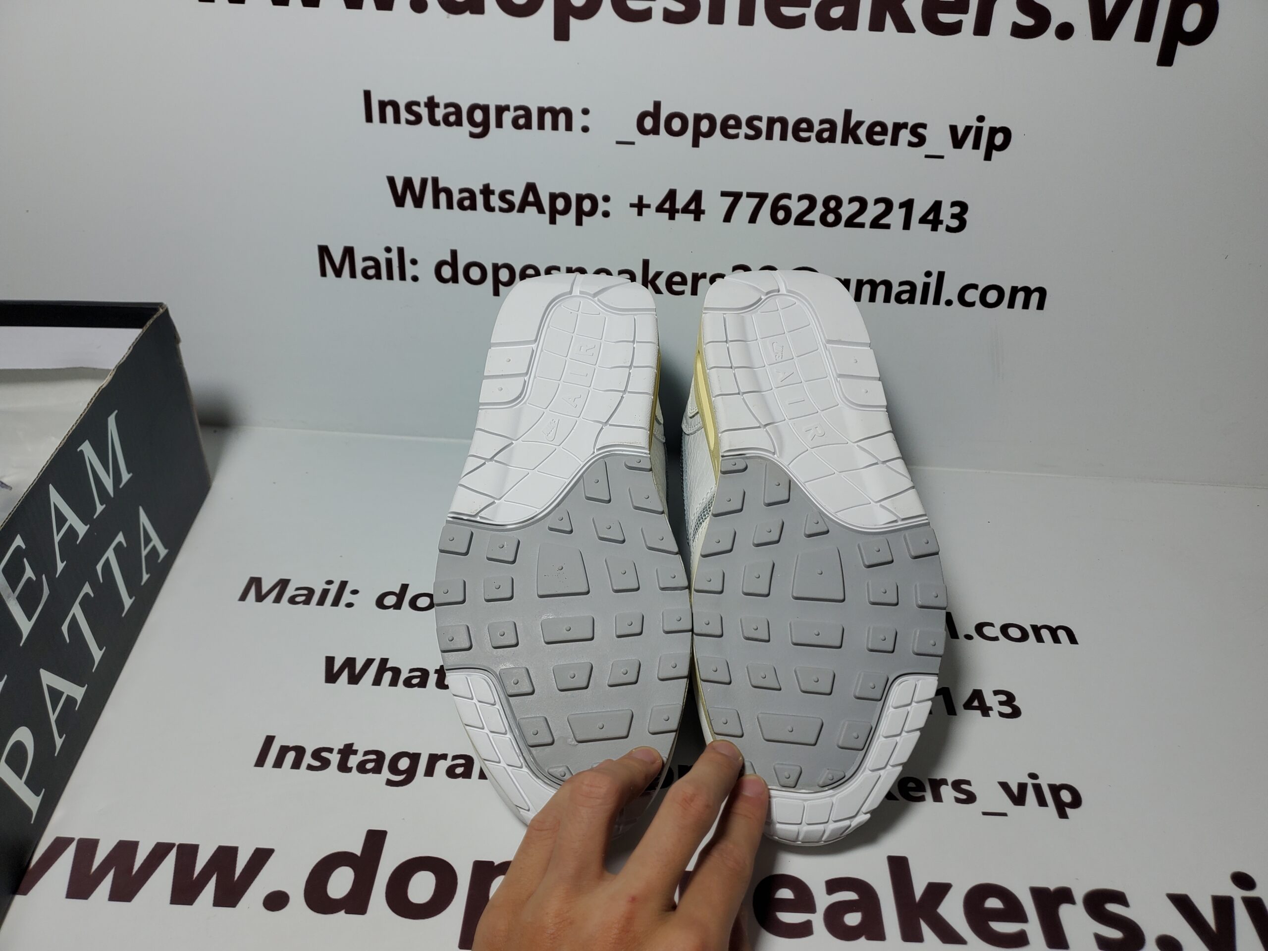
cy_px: 476
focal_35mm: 26
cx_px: 634
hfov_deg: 67.3
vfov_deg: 53.1
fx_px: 952
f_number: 1.5
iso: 50
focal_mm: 4.3
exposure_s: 1/861
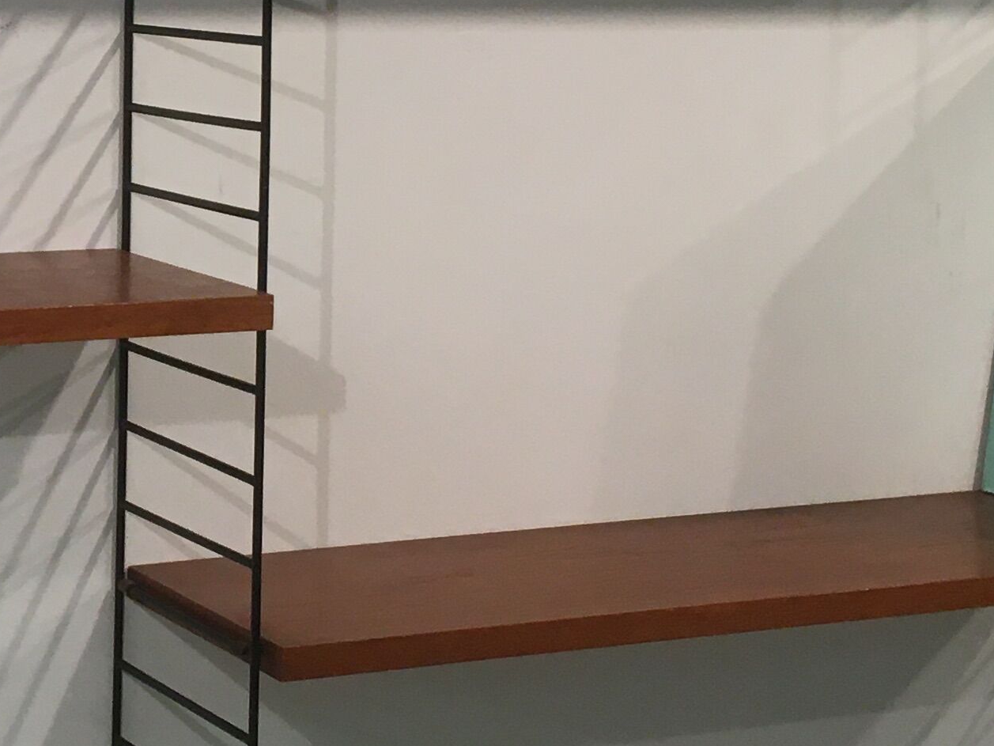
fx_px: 2671
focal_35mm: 93
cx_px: 27
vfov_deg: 15.7
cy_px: 112
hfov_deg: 20.5
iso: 50
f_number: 2.2
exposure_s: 1/33
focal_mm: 4.15
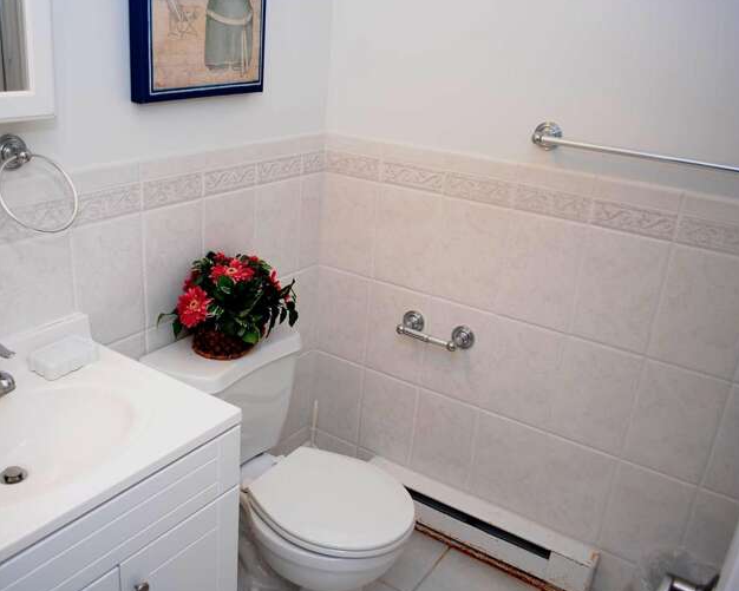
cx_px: 298
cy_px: 295
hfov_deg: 56.8
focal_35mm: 31
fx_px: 678
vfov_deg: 47.1
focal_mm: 18
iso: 200
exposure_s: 1/50
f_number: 3.5
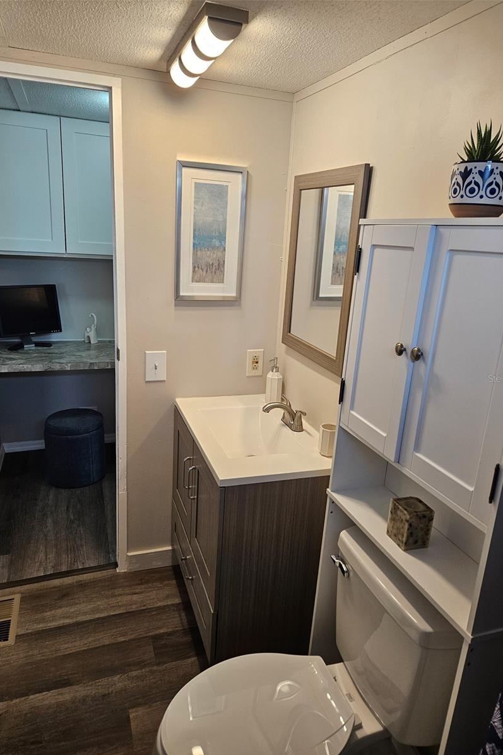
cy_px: 378
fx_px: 503
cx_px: 249
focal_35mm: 24
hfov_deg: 53.1
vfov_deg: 73.8
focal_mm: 5.4
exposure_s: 1/120
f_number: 1.8
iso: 160
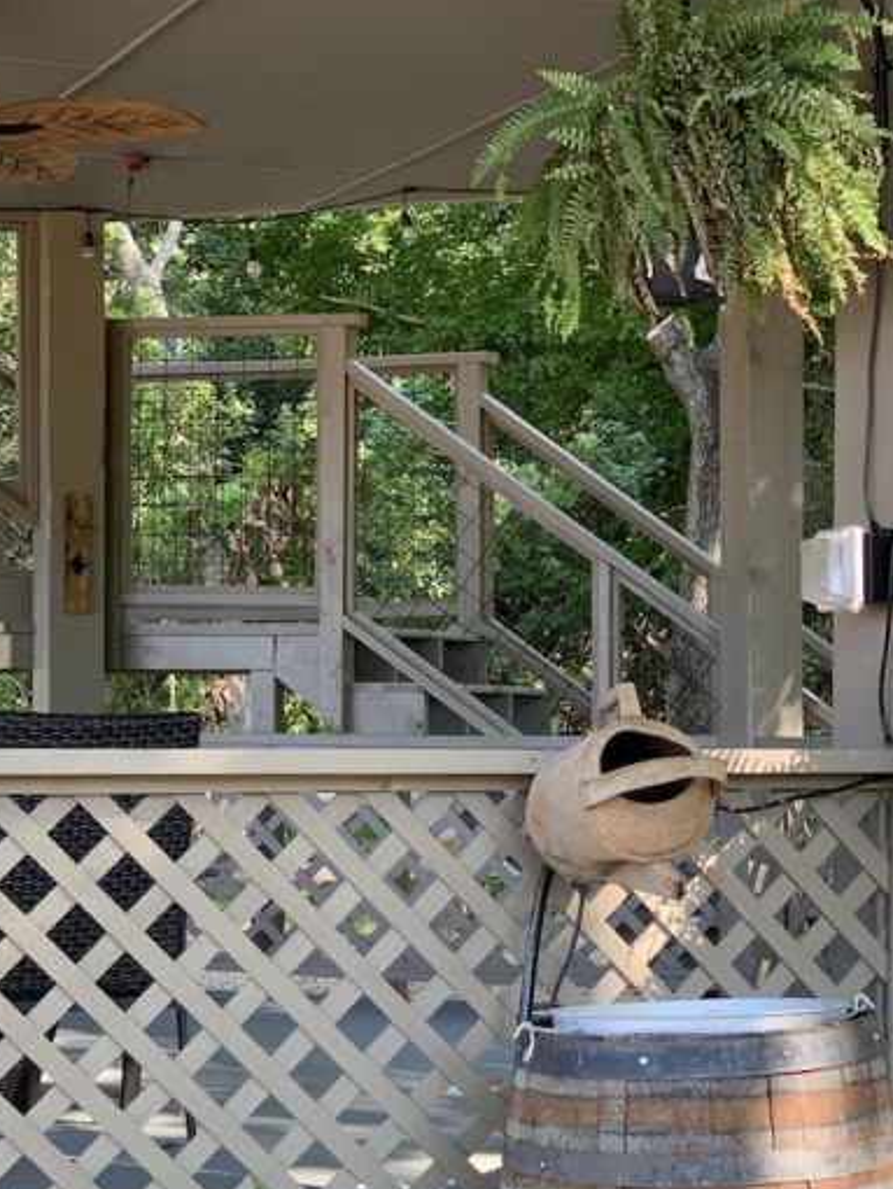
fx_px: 2990
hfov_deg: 17.0
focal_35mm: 87
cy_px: 825
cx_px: 485
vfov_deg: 22.4
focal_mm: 6
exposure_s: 1/122
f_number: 2.4
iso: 50
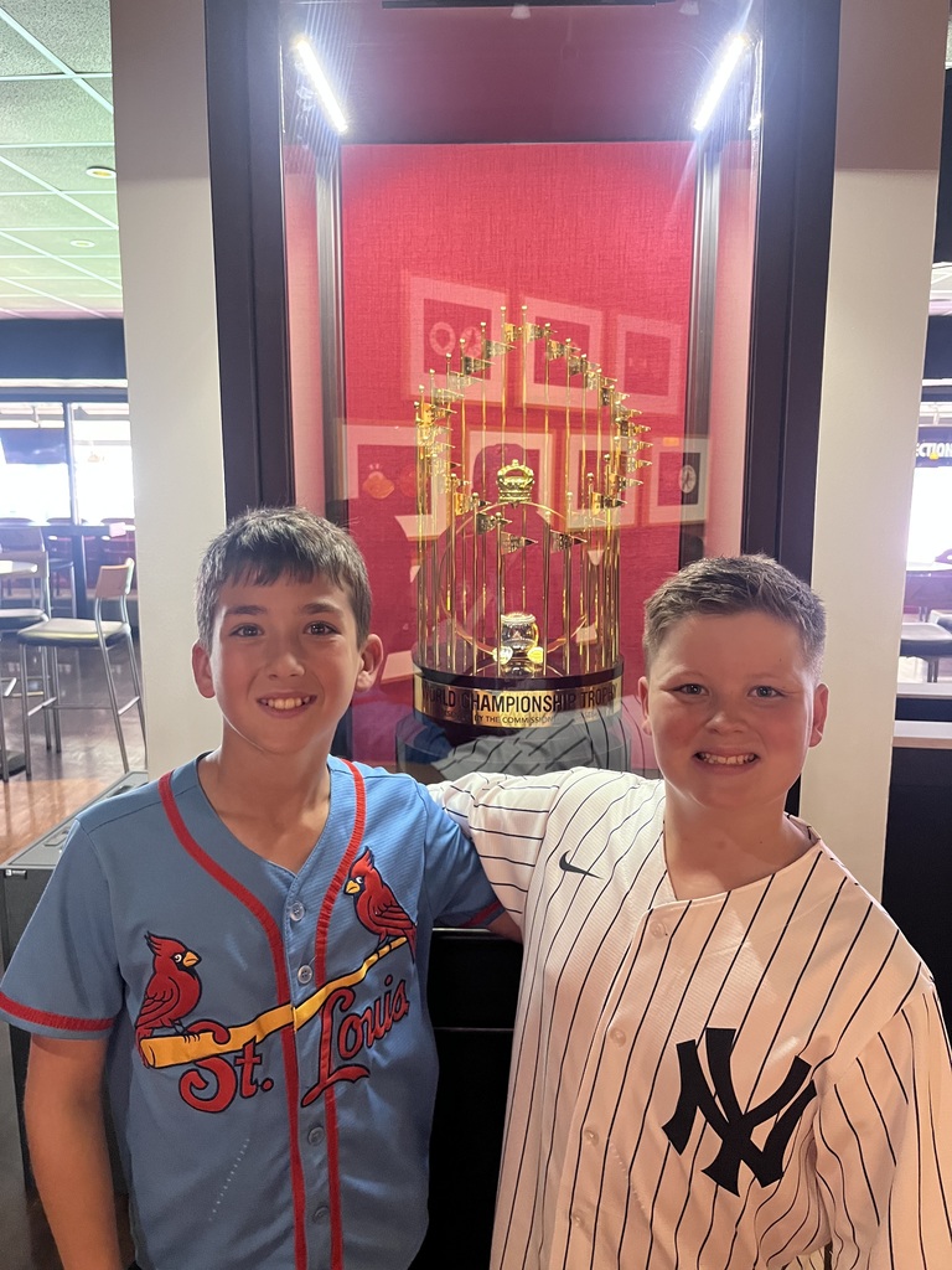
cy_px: 635
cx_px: 476
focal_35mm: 26
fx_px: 953
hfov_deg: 53.1
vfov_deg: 67.3
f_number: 1.6
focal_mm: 5.1
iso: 640
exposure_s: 1/40
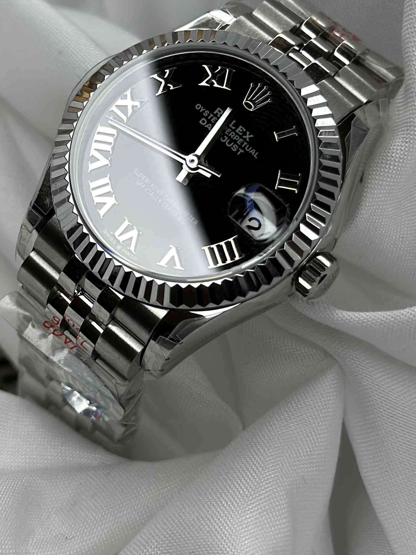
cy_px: 170
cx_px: 196
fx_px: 1121
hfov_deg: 21.0
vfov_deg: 27.5
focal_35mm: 70
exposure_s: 1/1133
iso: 80
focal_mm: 6.86
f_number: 1.78
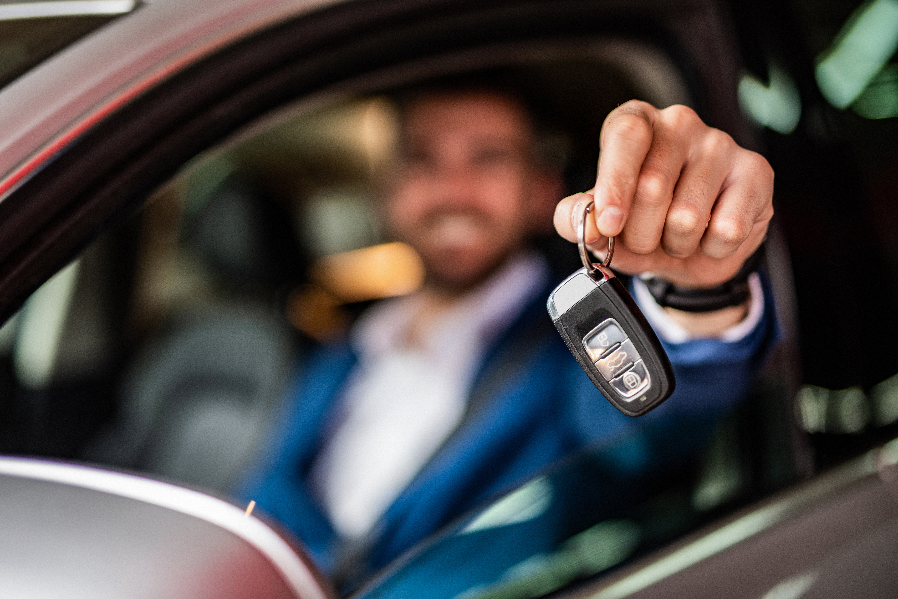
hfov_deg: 39.6
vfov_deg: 27.0
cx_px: 449
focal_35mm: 50
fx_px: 1248
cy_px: 300
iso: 250
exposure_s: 1/250
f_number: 1.4
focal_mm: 50
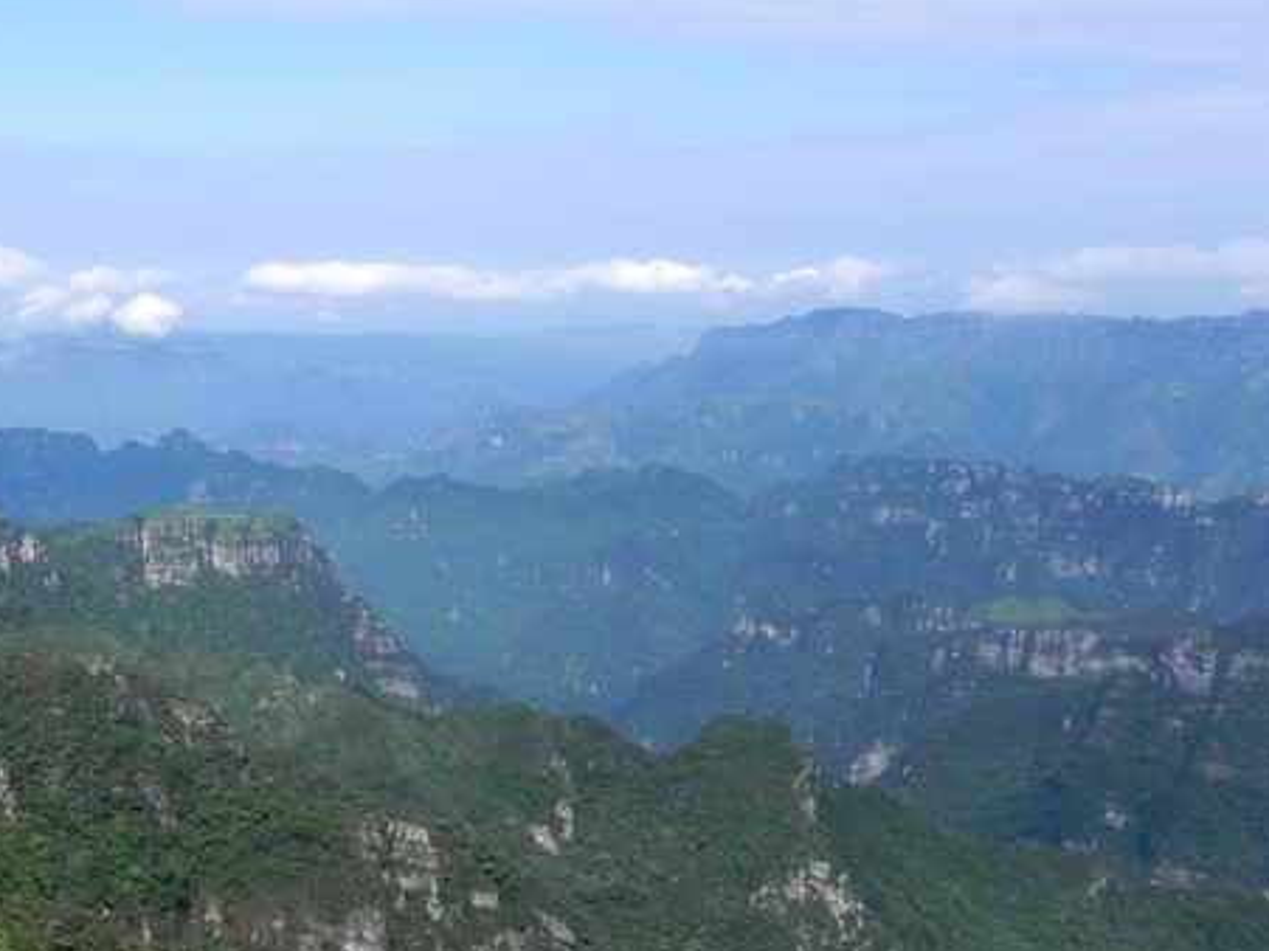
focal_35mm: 45
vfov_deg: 32.2
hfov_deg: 40.7
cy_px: 491
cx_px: 290
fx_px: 1649
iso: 160
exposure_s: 1/353
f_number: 7.1
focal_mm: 5.2
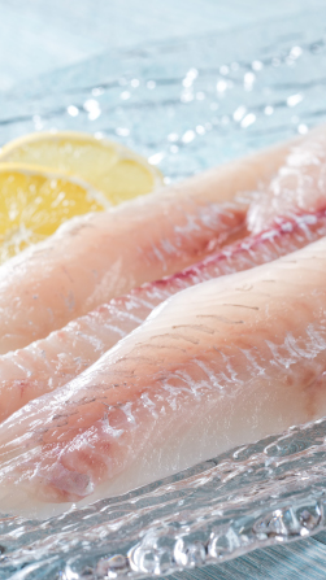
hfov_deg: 13.8
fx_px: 1339
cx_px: 282
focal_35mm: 87
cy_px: 289
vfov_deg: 24.5
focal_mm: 55
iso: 100
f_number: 8
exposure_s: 1/160
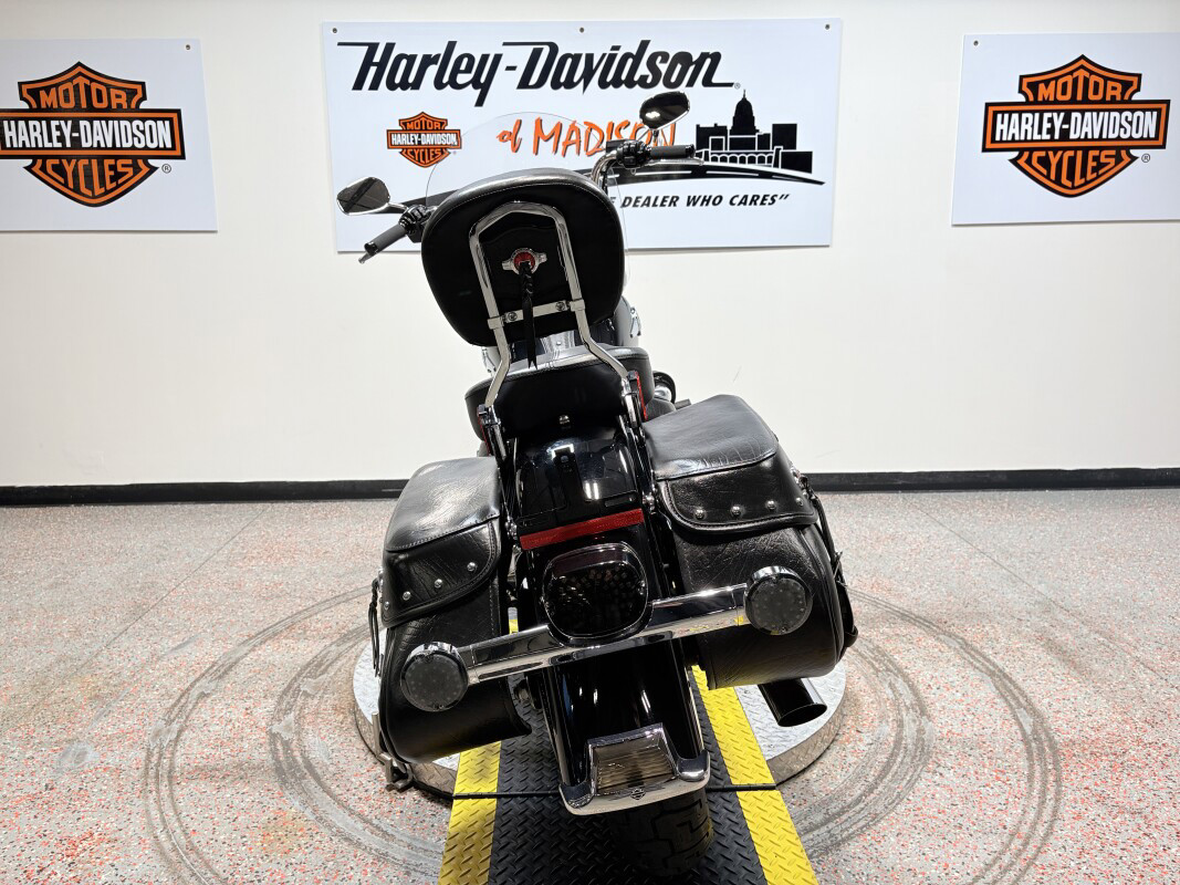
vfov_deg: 53.1
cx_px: 590
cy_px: 442
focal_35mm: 26
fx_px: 886
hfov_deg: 67.3
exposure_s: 1/120
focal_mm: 5.96
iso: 40
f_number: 1.6
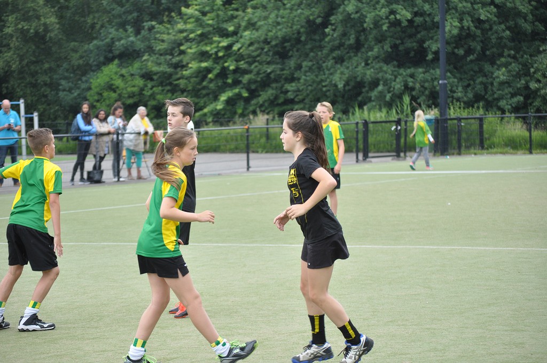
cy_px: 182
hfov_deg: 15.2
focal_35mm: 135
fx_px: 2049
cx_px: 274
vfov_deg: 10.1
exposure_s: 1/400
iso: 400
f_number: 5
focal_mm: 90
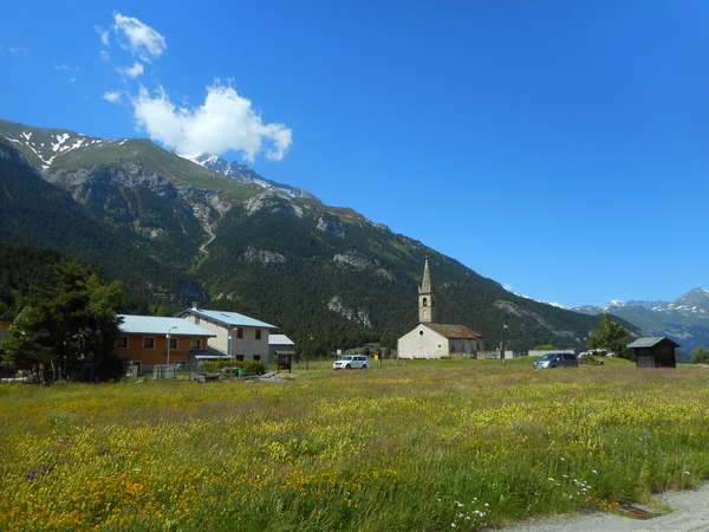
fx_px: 512
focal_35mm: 25
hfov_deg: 69.4
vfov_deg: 54.9
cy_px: 266
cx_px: 354
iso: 80
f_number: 3.7
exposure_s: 1/1000
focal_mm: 4.5
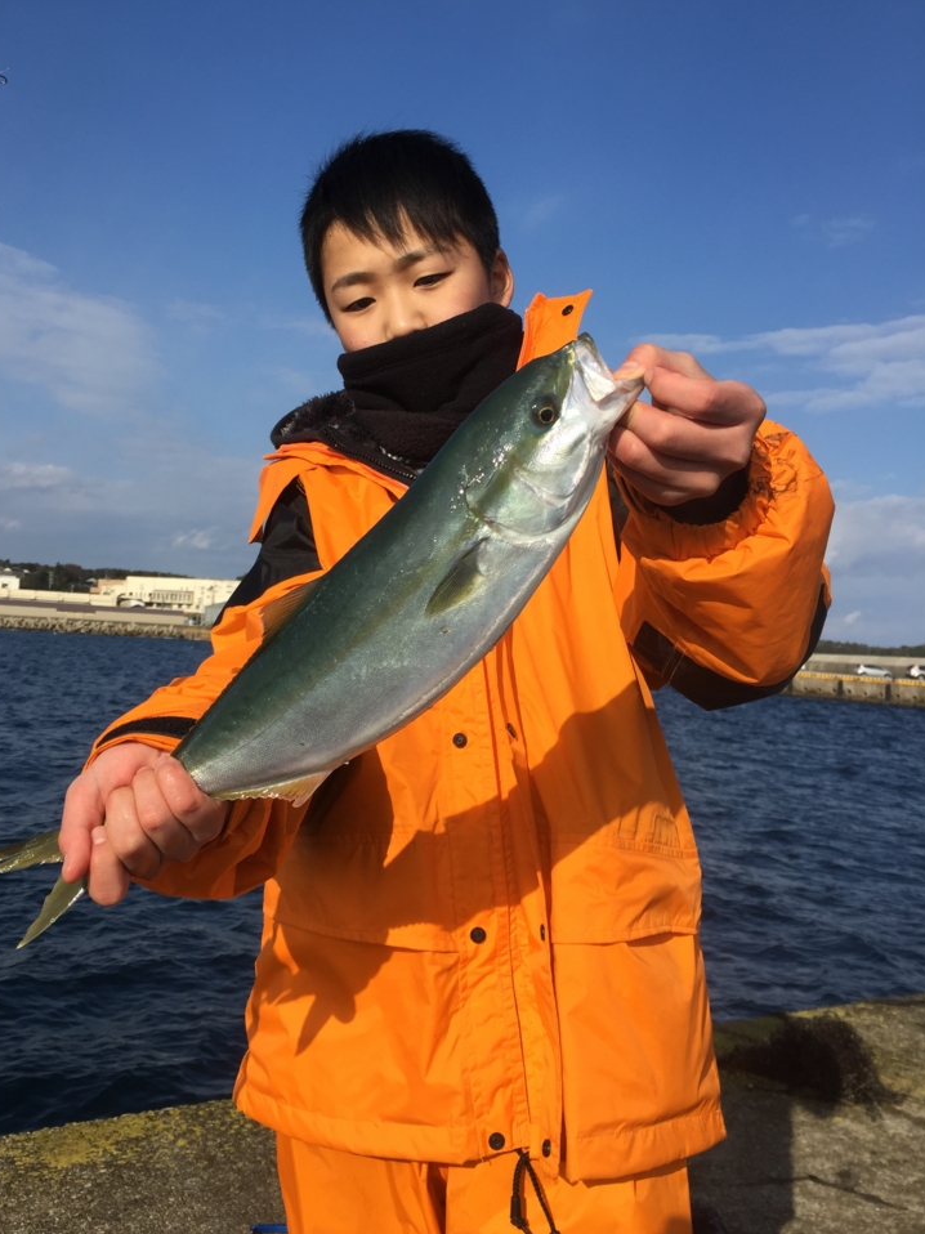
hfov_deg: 45.4
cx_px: 438
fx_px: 1105
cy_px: 595
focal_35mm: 31
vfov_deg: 58.3
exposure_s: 1/2198
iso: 32
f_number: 2.2
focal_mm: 4.15
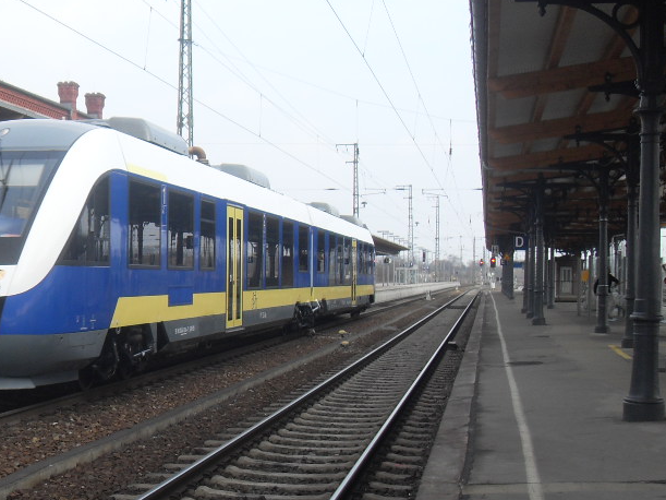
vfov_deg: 25.6
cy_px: 283
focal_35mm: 57
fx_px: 1096
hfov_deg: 32.8
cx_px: 133
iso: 80
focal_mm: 6.3
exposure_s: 1/90
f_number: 7
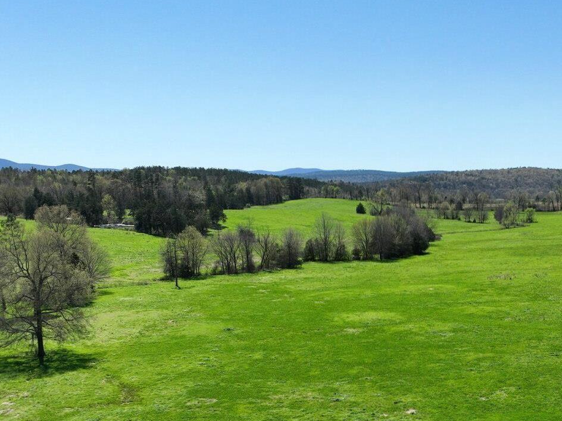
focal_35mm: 52
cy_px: 412
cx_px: 447
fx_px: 844
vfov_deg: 26.6
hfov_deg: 35.7
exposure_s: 1/2000
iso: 110
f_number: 2.8
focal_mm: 12.29
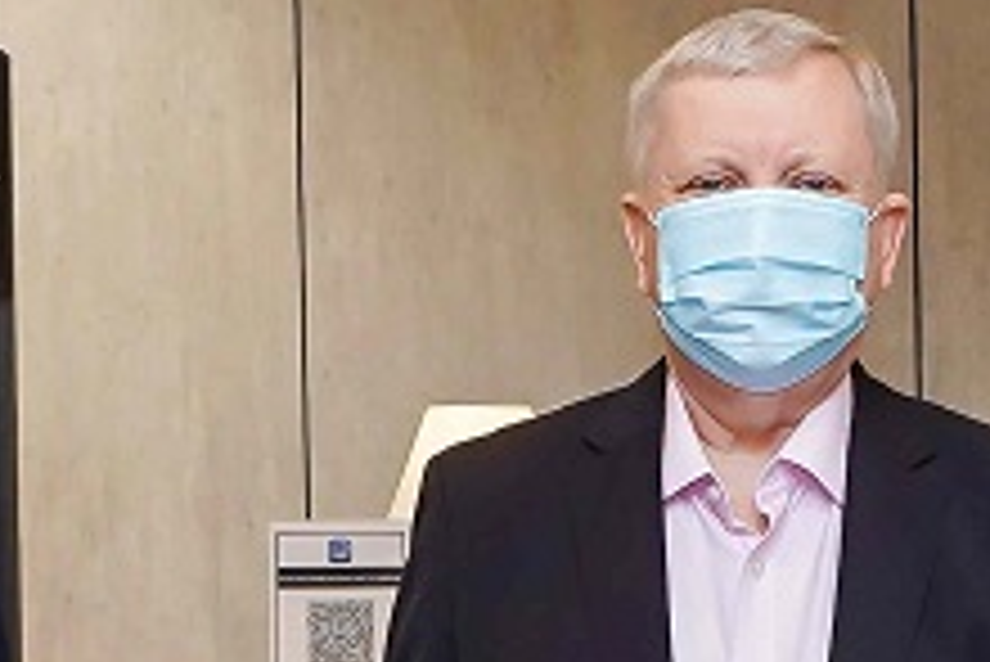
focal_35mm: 98
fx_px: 2697
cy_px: 1072
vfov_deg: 13.0
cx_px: 756
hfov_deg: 20.6
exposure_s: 1/160
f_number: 5
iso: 1600
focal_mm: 18
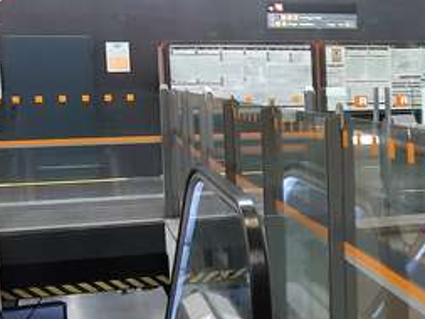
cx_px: 553
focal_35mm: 79
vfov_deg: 18.7
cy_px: 175
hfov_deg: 22.2
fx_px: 970
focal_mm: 3.92
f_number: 1.7
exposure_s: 1/25
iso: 320
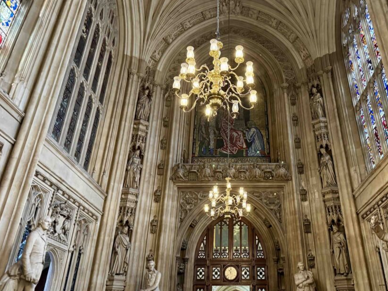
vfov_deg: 46.7
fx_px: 336
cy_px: 134
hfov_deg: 59.4
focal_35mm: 30
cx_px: 234
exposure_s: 1/50
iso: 500
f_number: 1.78
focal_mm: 6.76
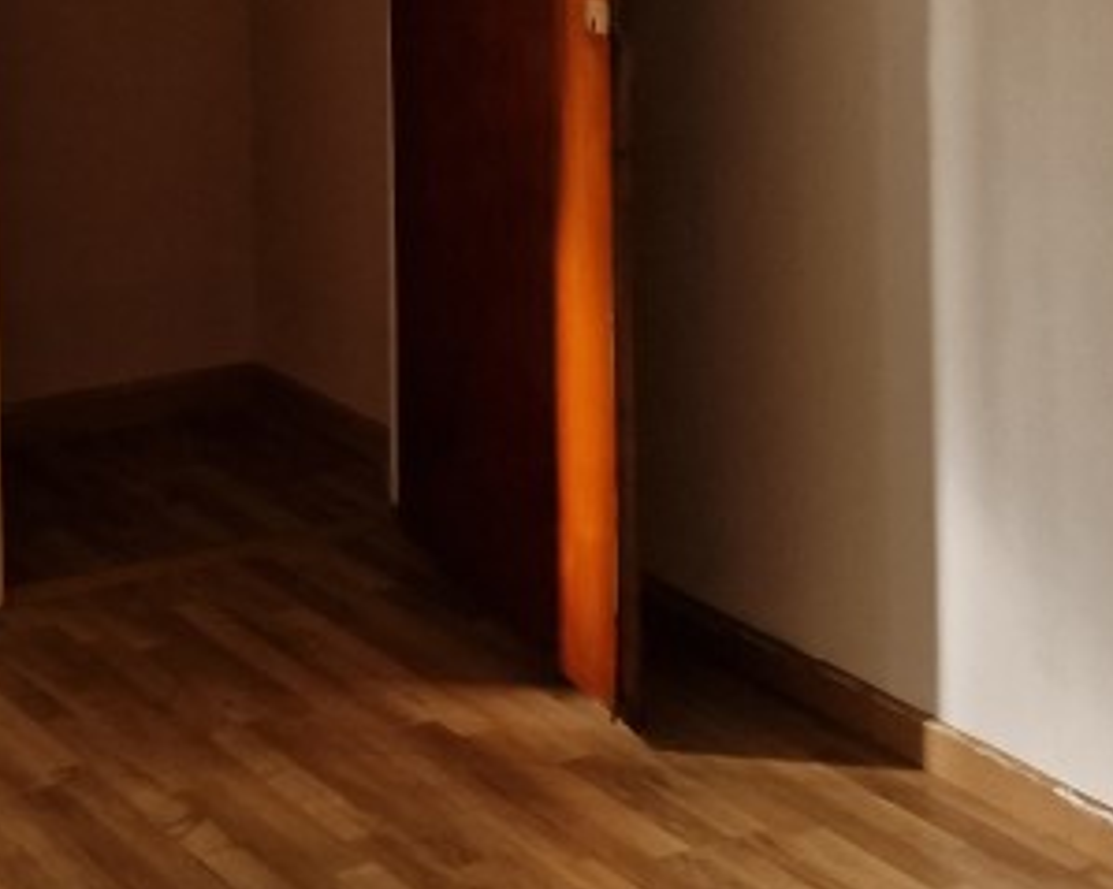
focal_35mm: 77
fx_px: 2536
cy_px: -316
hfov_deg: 22.2
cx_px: -328
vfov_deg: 18.3
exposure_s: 1/100
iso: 50
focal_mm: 6.4
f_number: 1.8
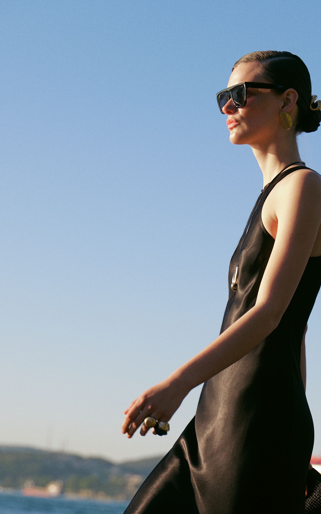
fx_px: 2156
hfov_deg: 8.5
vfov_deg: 13.5
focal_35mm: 154
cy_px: 412
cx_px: 188
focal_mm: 76
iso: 50
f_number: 4
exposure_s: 1/400
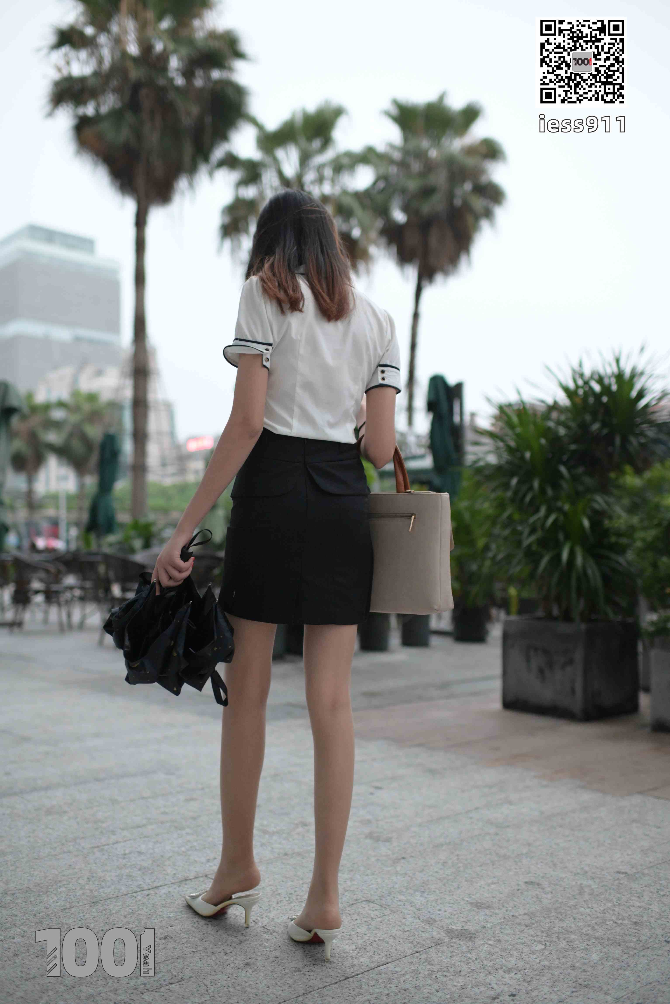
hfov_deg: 37.9
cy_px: 502
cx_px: 335
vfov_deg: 54.4
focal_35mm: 35
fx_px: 977
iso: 2000
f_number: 2
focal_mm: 35
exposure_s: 1/200
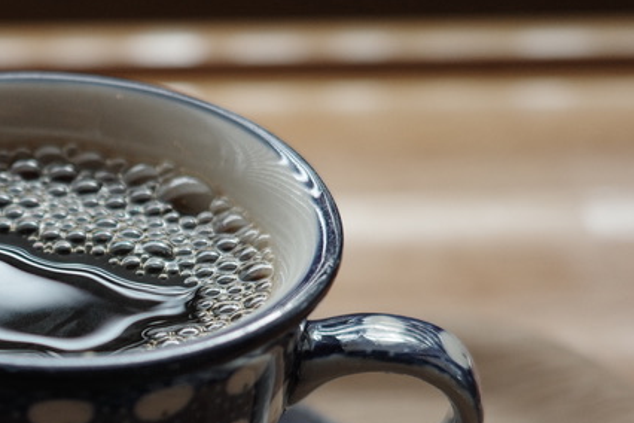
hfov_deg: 18.7
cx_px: -171
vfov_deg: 13.0
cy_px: 532
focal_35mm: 102
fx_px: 1796
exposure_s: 1/100
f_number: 2.8
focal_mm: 26
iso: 200
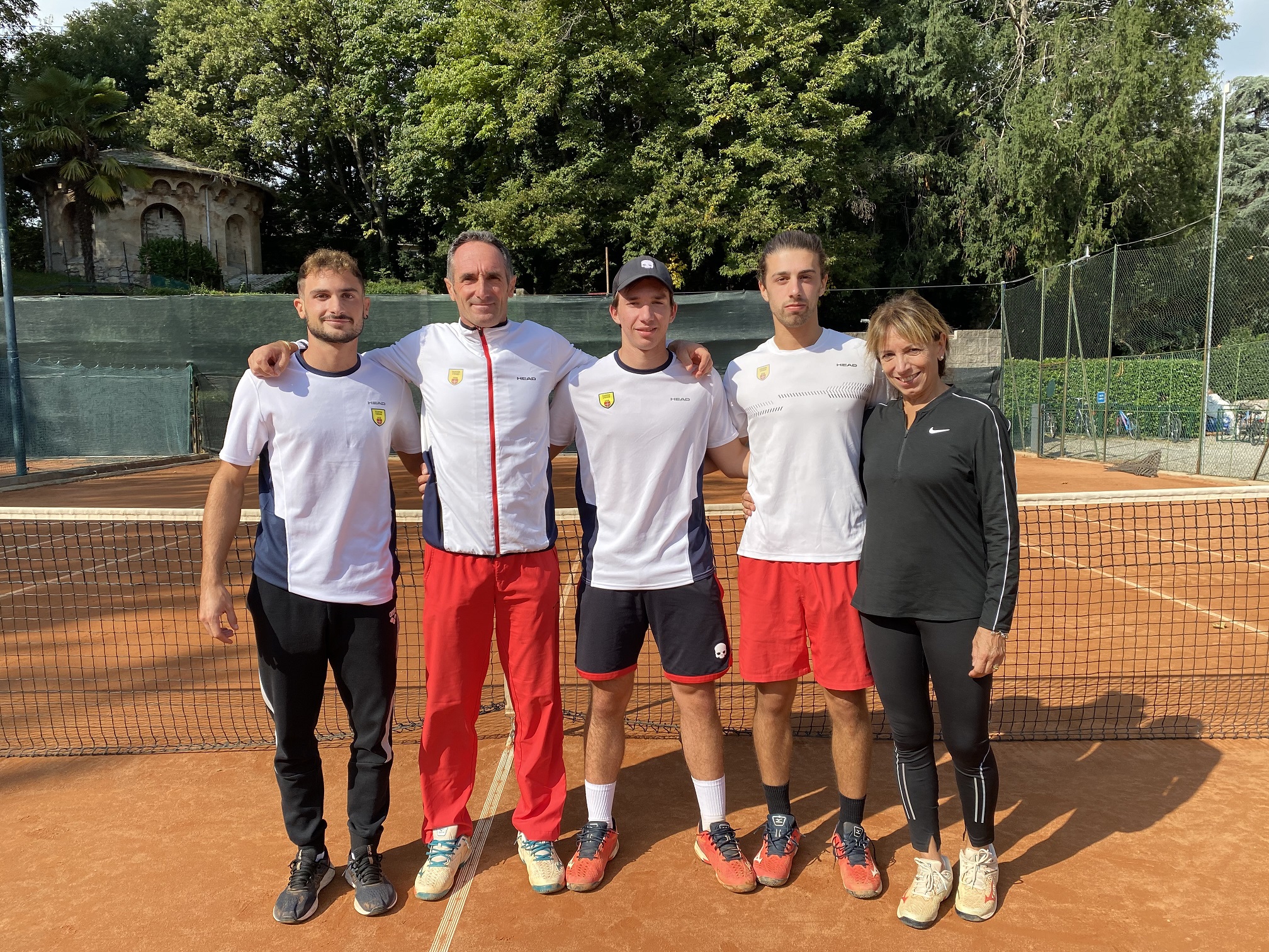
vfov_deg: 53.1
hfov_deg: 67.3
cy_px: 476
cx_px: 634
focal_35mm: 26
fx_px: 953
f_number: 1.8
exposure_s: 1/2141
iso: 32
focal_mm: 4.25
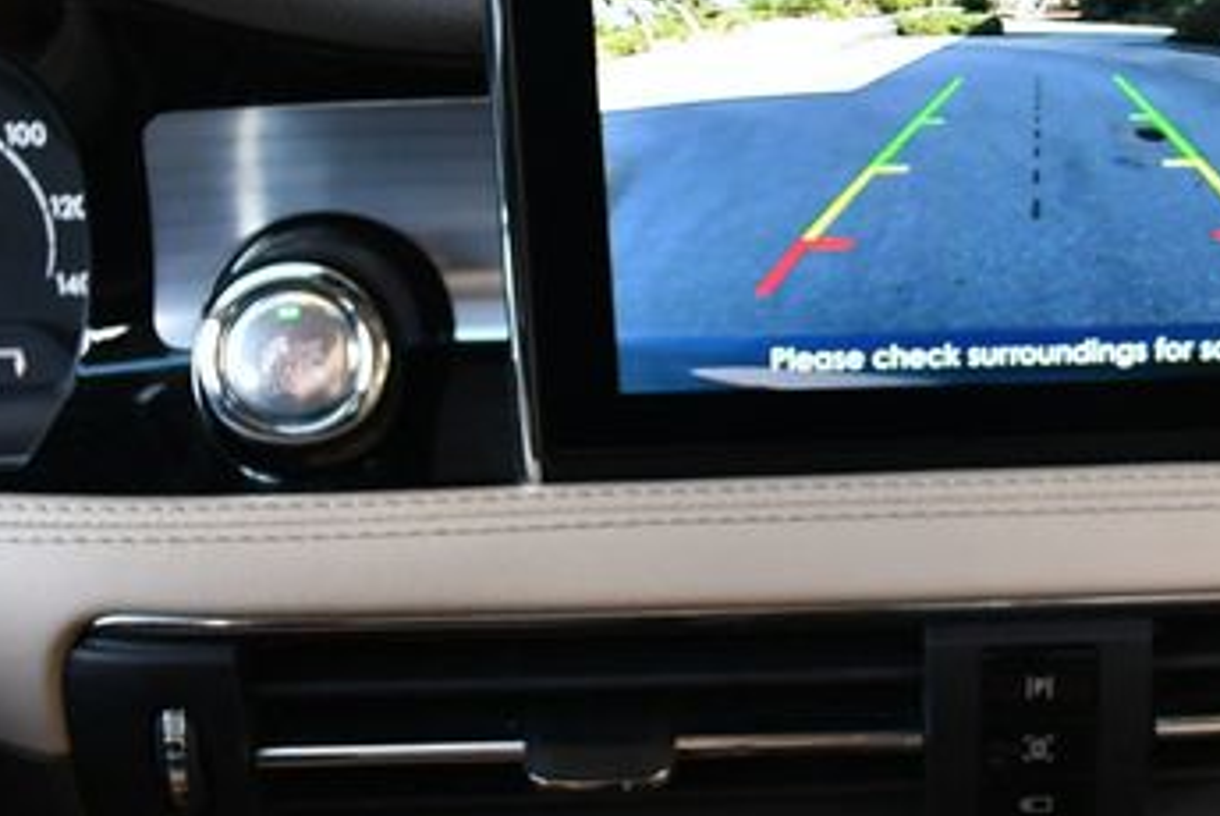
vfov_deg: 20.3
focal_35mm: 67
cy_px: 302
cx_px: 982
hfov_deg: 29.3
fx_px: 2272
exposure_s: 1/200
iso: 800
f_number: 3.5
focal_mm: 18
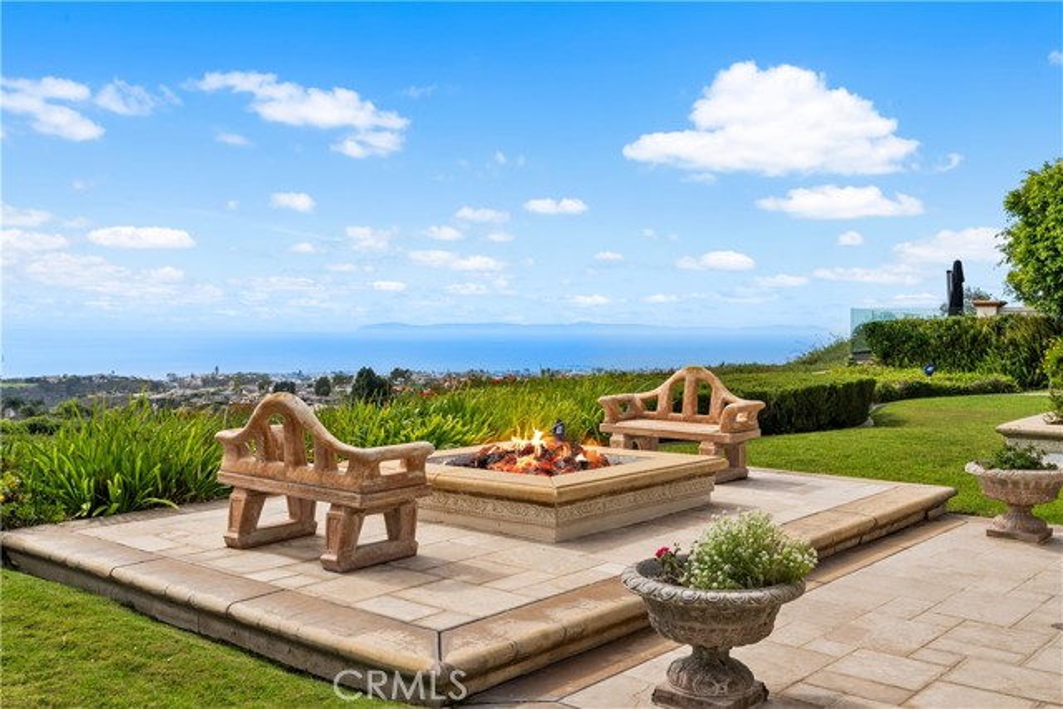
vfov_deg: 37.9
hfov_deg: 54.4
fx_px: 1034
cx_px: 532
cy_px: 354
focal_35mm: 35
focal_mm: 35
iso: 100
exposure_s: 1/500
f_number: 8
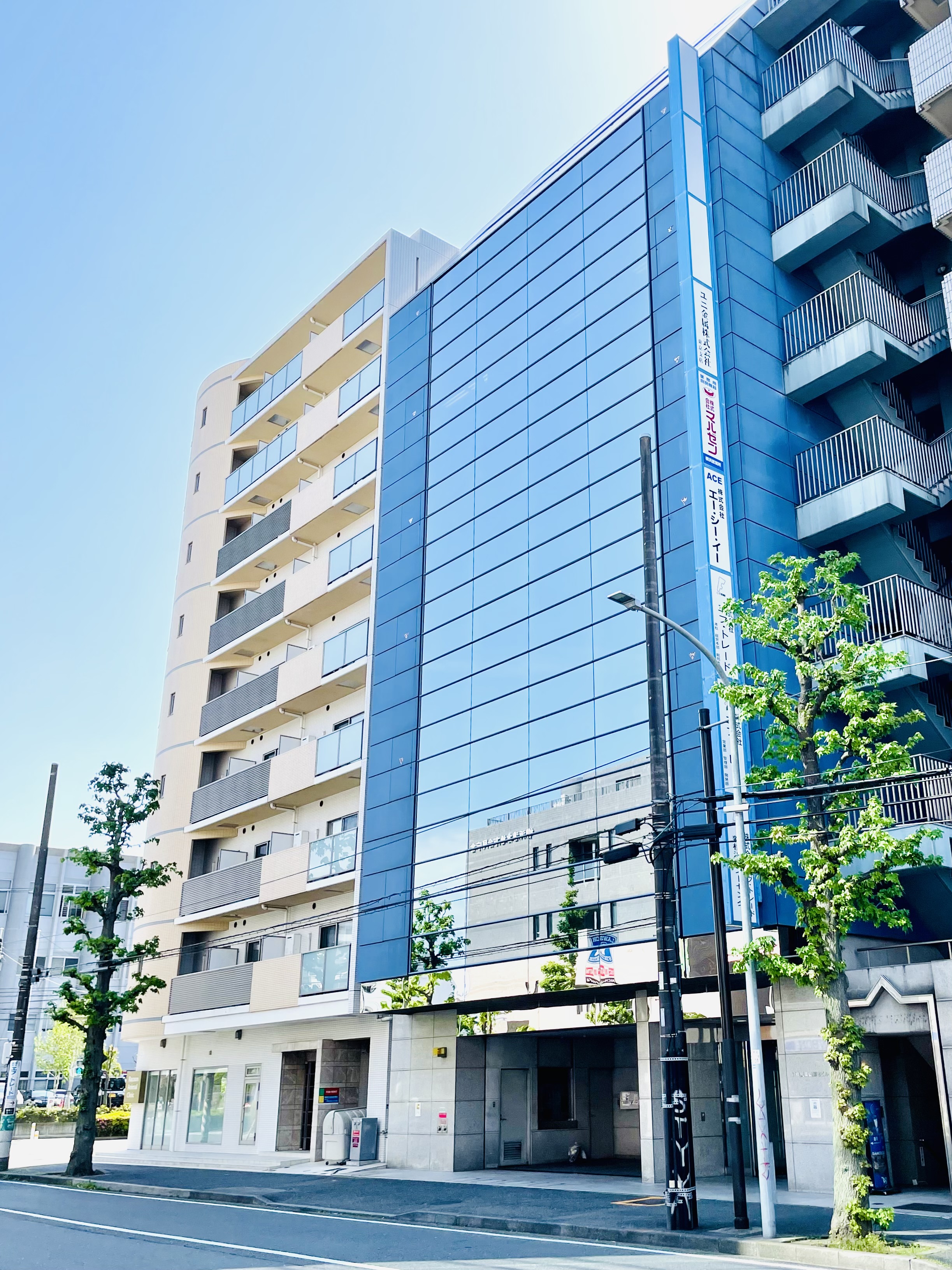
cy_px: 635
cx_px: 476
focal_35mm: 26
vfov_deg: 67.3
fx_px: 954
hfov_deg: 53.1
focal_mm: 4.2
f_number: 1.6
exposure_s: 1/2564
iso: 32
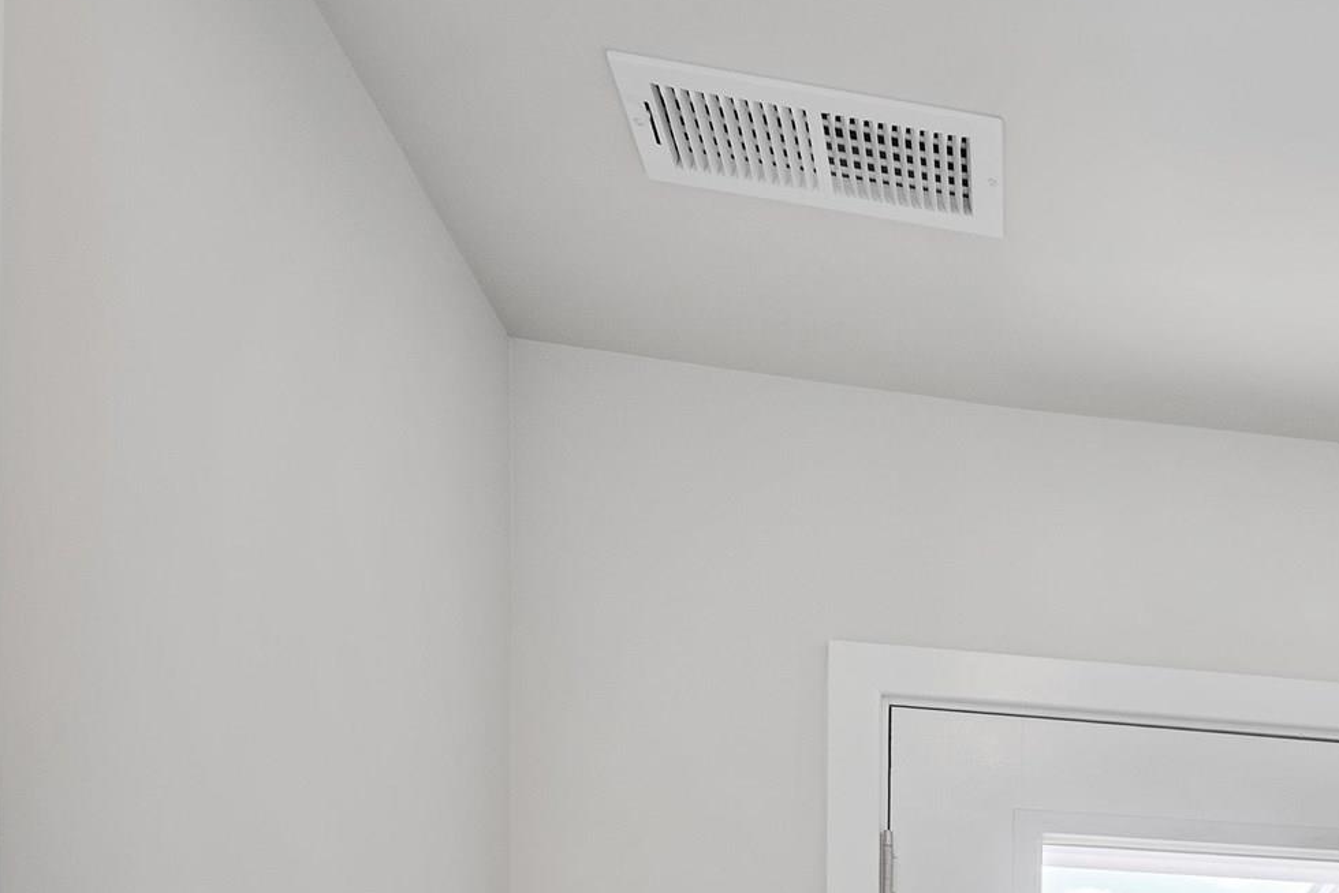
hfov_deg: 34.7
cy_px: 1378
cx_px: 1545
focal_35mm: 47
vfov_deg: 22.7
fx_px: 1749
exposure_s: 1/5
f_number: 8
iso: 200
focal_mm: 10
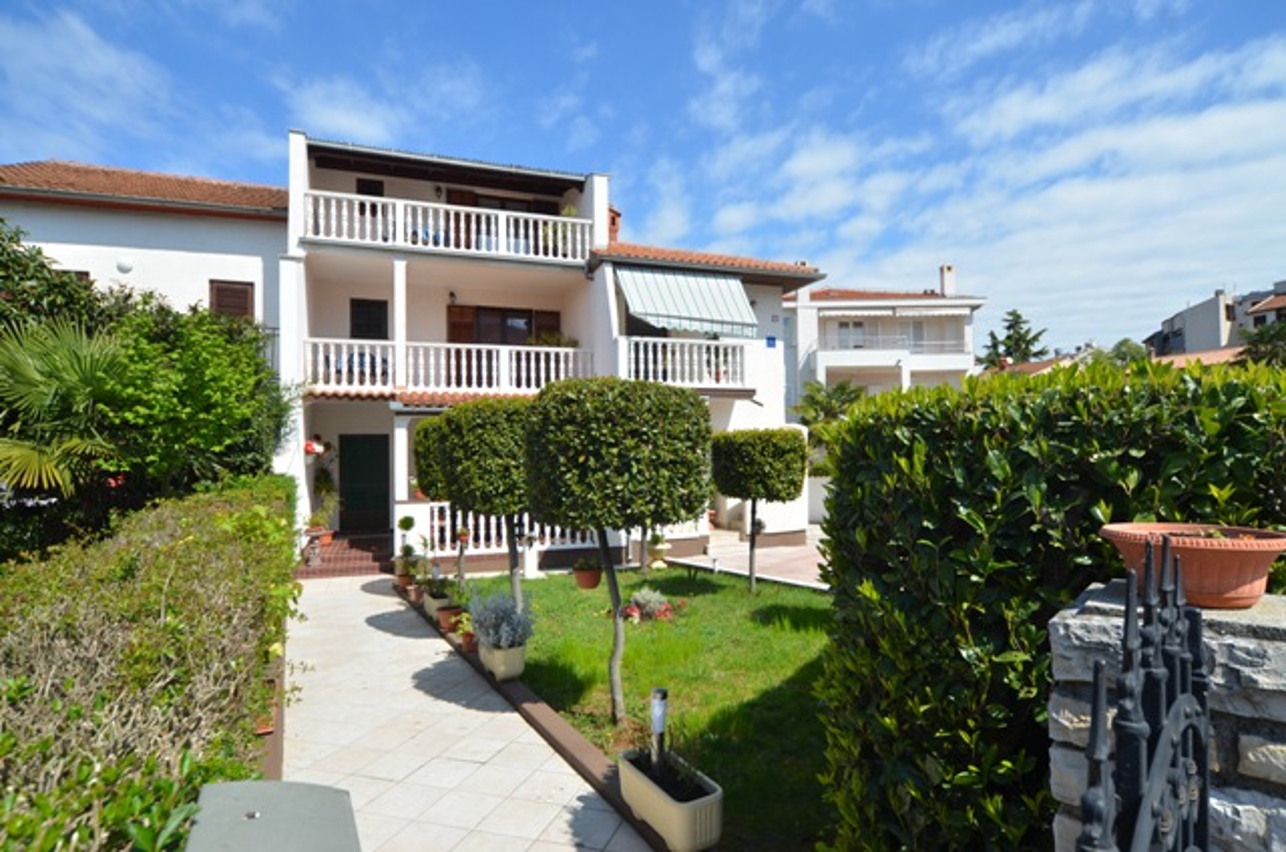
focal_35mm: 36
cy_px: 426
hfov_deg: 53.2
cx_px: 643
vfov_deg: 36.7
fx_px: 1283
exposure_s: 1/320
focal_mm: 24
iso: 100
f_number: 8
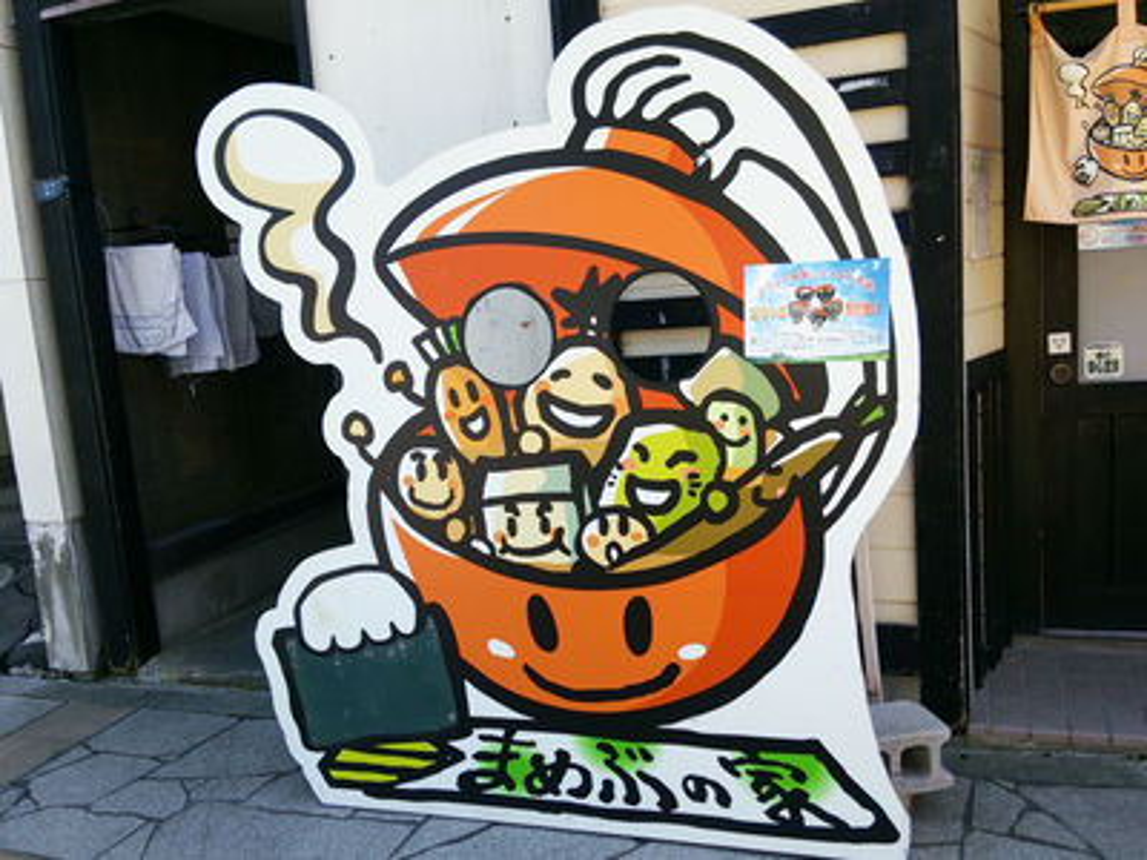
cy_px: 430
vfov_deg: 46.8
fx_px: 994
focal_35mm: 30
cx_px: 574
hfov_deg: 60.0
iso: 40
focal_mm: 4.06
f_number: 1.94
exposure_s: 1/371
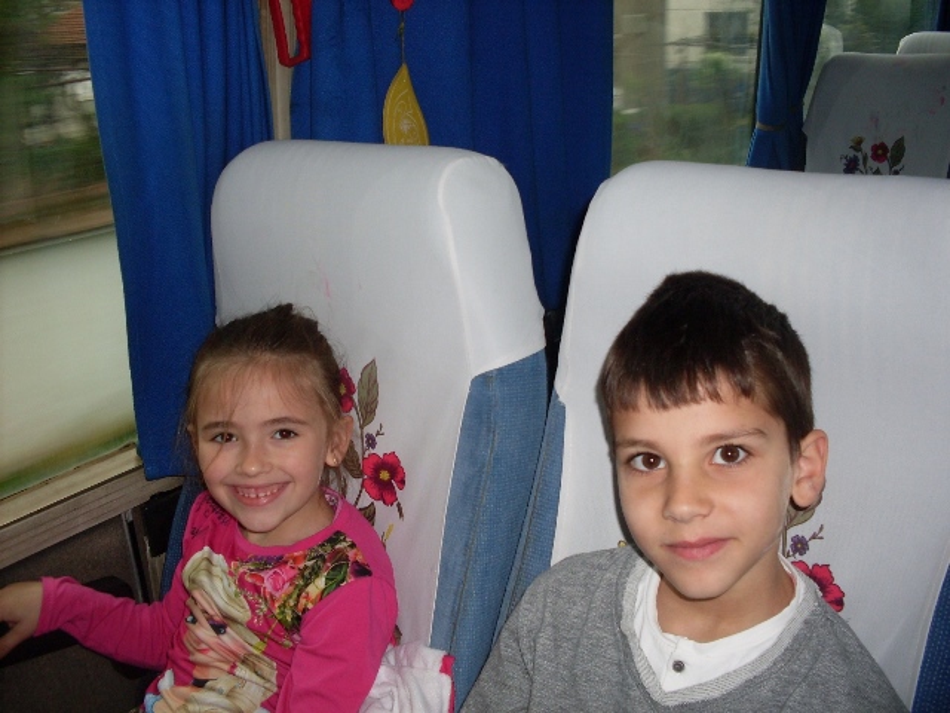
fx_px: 1043
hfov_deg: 49.0
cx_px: 475
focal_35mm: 38
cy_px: 356
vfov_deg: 37.7
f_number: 2.8
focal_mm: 6.3
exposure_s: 1/45
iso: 100
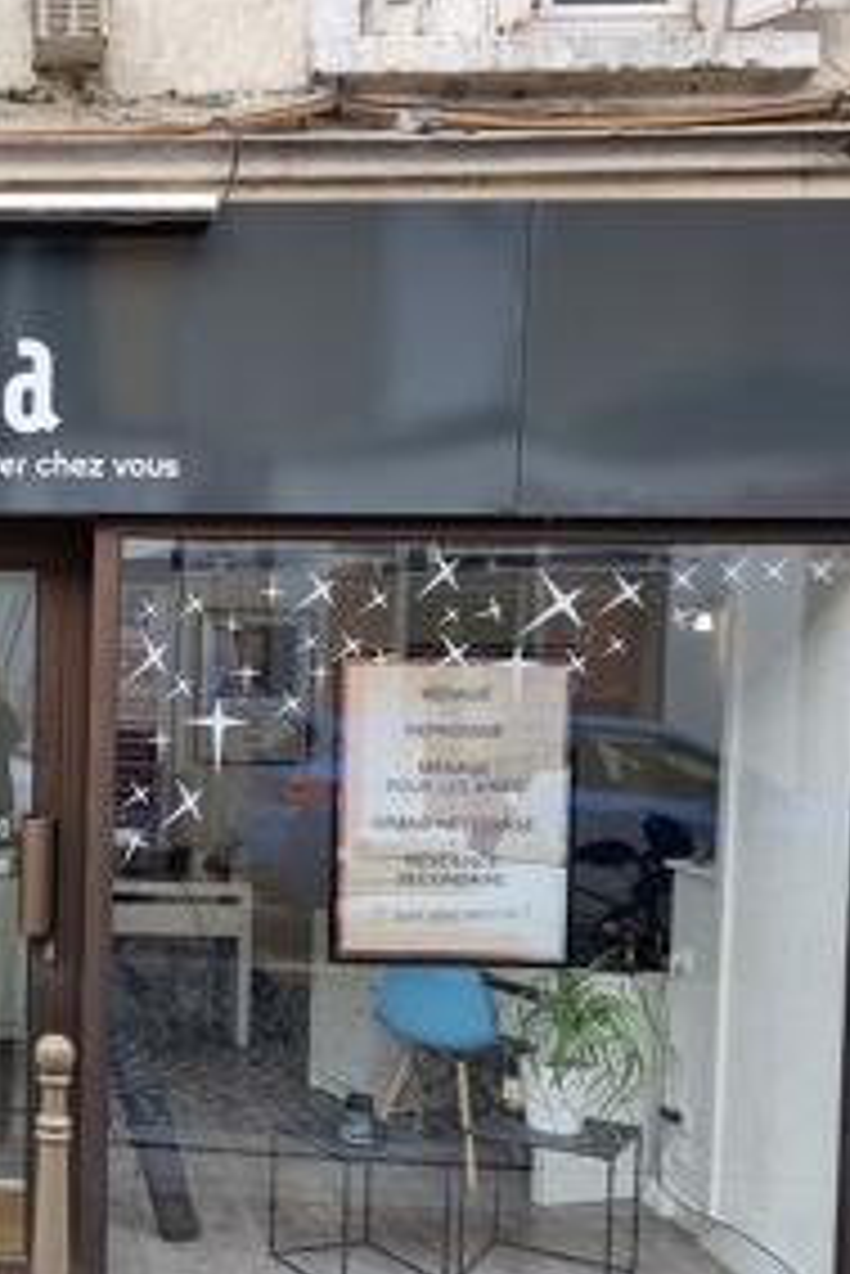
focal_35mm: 43
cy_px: 743
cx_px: -76
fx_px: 1521
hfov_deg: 28.5
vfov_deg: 45.2
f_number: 1.8
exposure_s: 1/308
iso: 50
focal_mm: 5.4
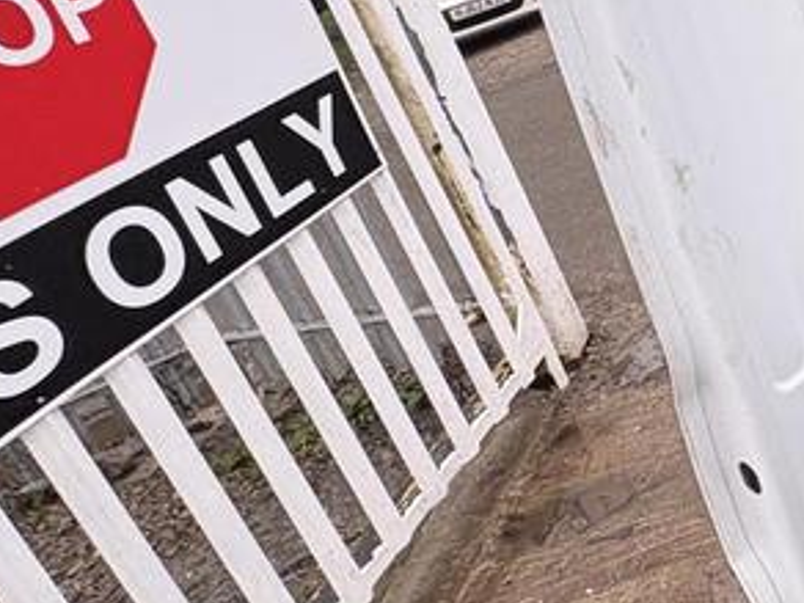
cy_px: 11
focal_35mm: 43
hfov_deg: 32.0
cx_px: 1071
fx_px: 999
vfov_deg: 31.3
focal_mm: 2.22
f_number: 2.2
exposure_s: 1/99
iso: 80
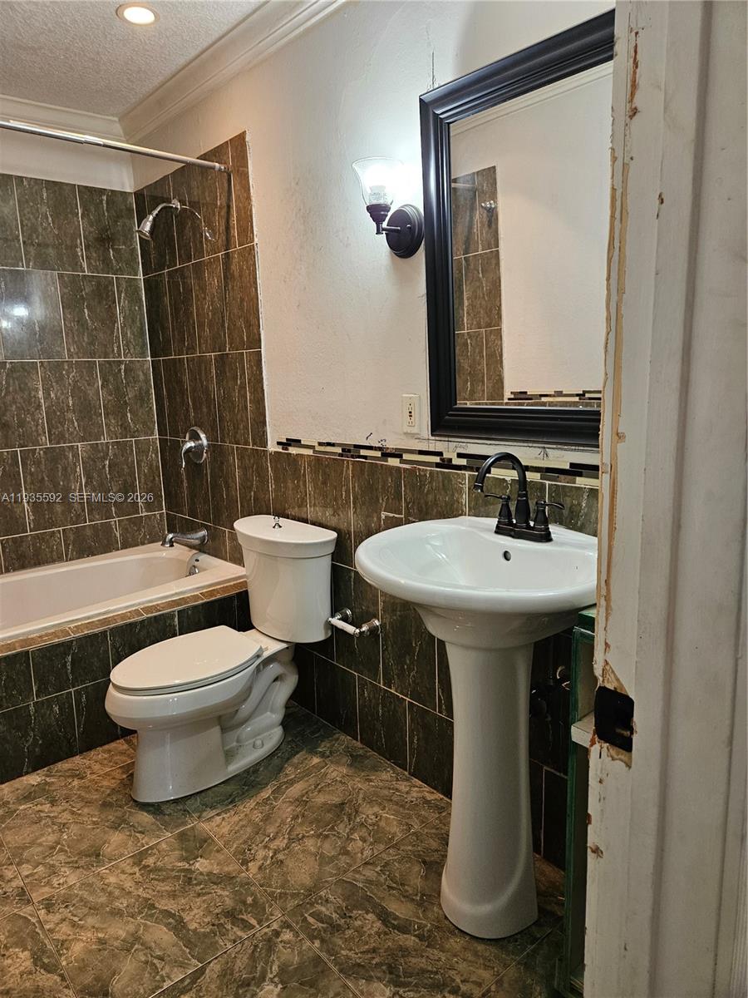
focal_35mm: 23
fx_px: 663
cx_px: 374
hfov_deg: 58.9
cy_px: 499
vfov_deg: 73.9
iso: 320
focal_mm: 5.4
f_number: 1.8
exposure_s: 1/120
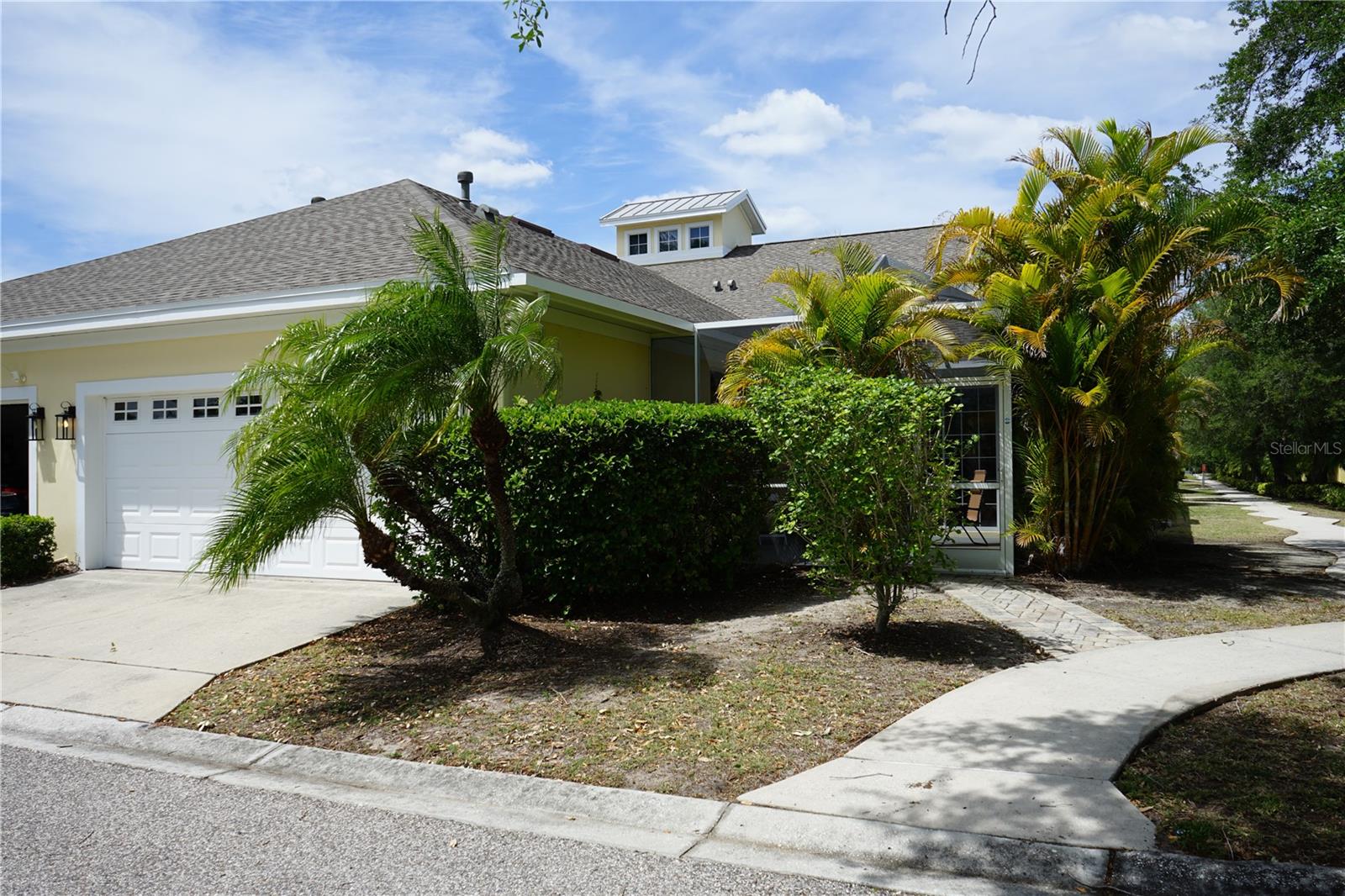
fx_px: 1046
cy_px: 448
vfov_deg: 46.4
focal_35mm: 28
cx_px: 672
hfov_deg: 65.5
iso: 100
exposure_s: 1/125
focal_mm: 28
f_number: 14
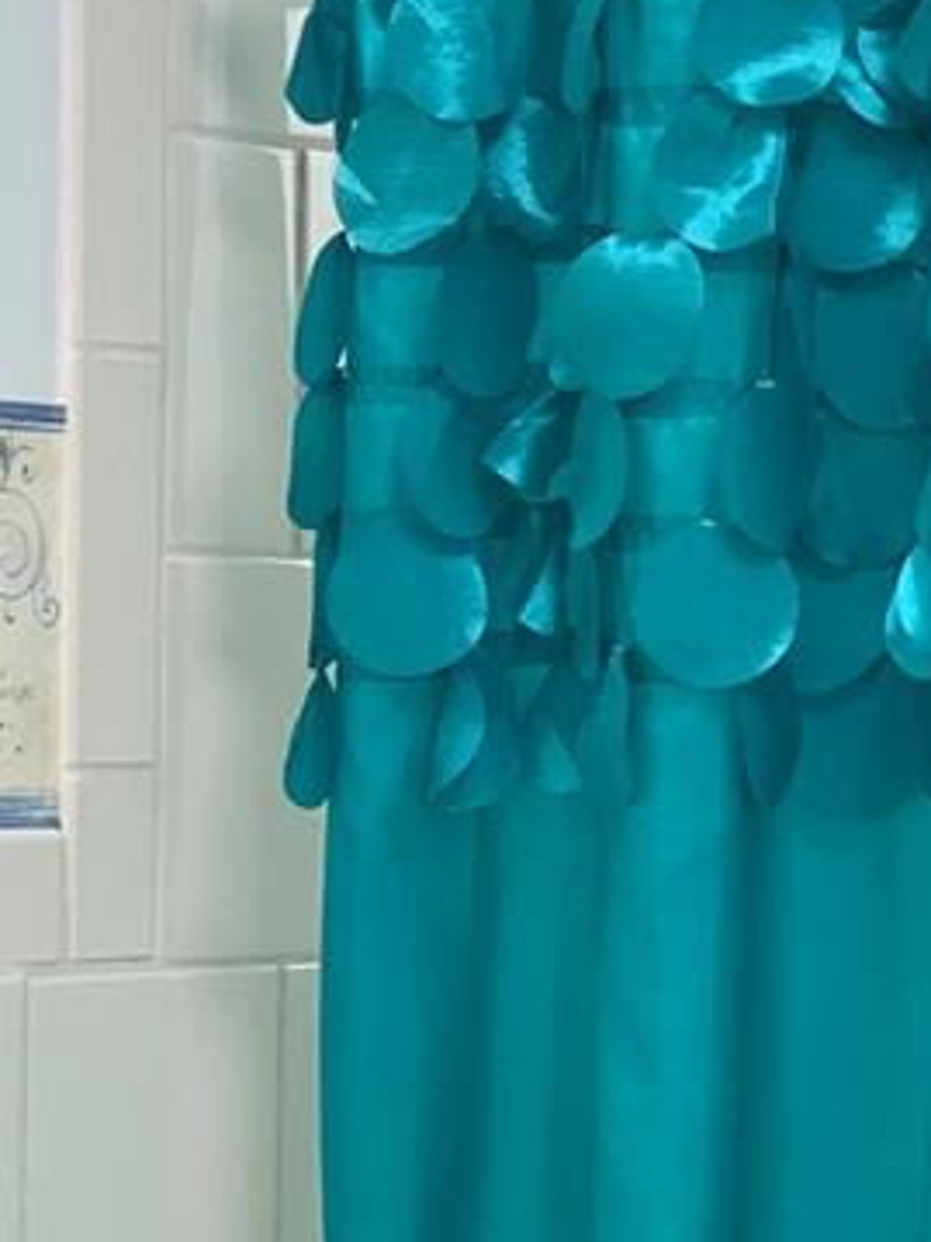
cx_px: 256
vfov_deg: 11.3
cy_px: 1221
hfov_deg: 8.5
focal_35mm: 174
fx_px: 6243
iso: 64
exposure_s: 1/120
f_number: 2.4
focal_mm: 6
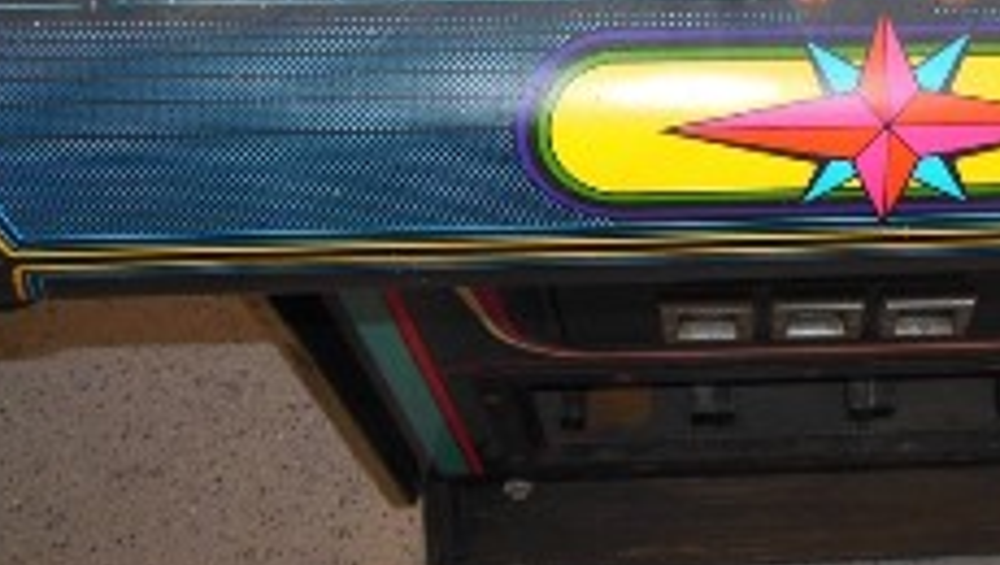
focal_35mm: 53
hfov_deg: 37.3
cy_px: -39
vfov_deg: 21.7
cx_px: 839
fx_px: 1407
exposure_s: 1/25
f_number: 3.2
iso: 125
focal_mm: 4.5
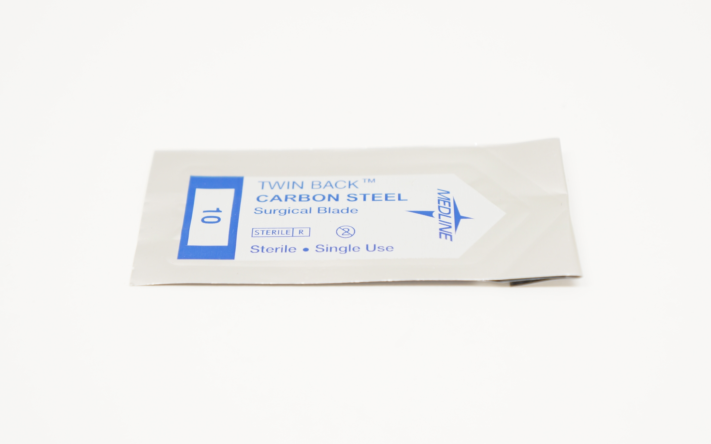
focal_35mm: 82
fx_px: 1589
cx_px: 349
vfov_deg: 15.9
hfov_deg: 25.2
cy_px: 215
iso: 400
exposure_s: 1/50
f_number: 5.6
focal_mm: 52
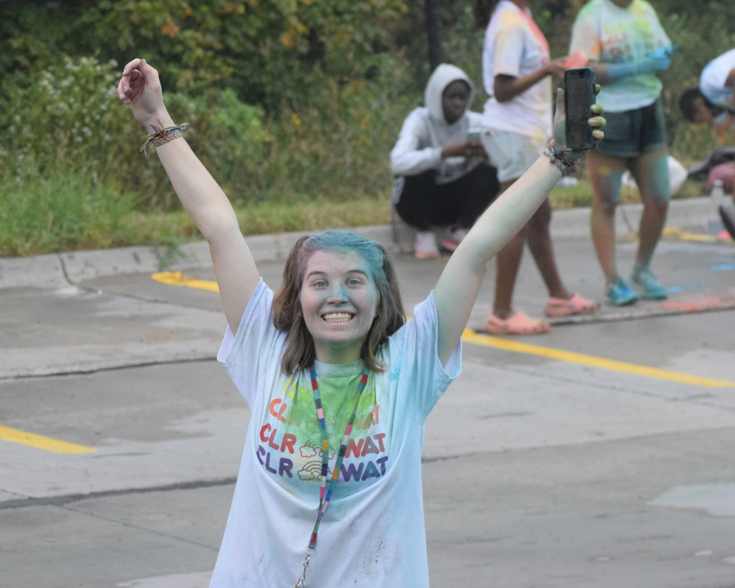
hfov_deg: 8.5
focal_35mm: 227
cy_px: 273
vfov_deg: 6.8
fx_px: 4929
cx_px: 365
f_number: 10
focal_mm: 125
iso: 3200
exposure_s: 1/1600
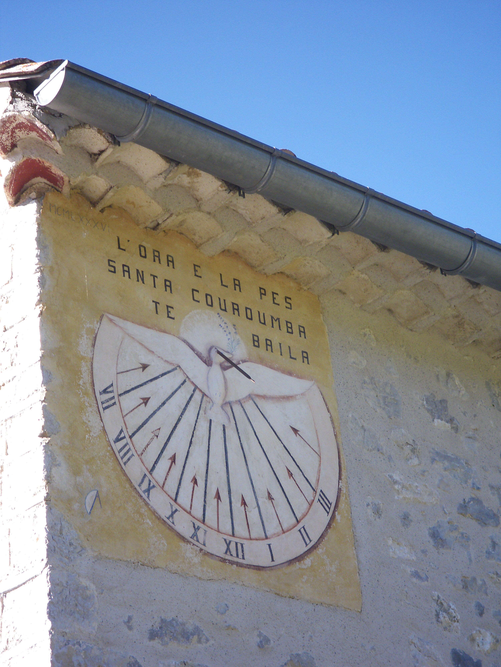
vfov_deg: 17.9
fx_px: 2123
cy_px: 334
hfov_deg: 13.5
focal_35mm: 110
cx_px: 250
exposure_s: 1/125
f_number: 5.8
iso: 125
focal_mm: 19.6
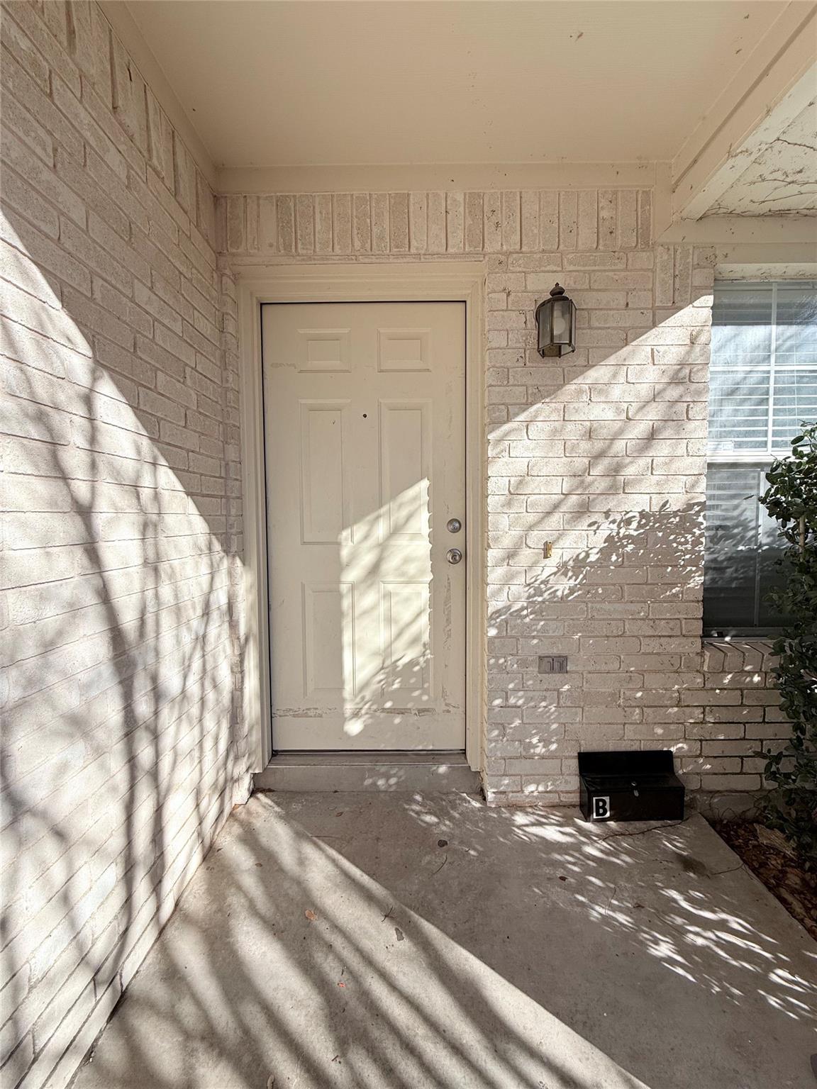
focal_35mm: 14
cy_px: 544
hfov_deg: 85.7
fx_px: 441
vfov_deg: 102.1
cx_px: 408
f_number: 2.2
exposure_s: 1/1339
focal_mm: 2.22
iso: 50
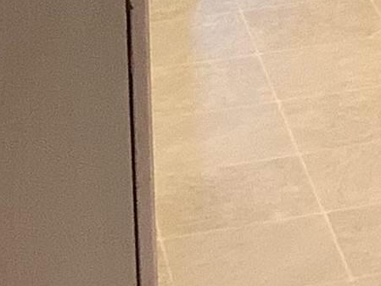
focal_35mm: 212
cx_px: 848
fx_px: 2334
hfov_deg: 8.7
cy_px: -426
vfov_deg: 6.6
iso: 200
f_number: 2.4
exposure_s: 1/60
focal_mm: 3.3
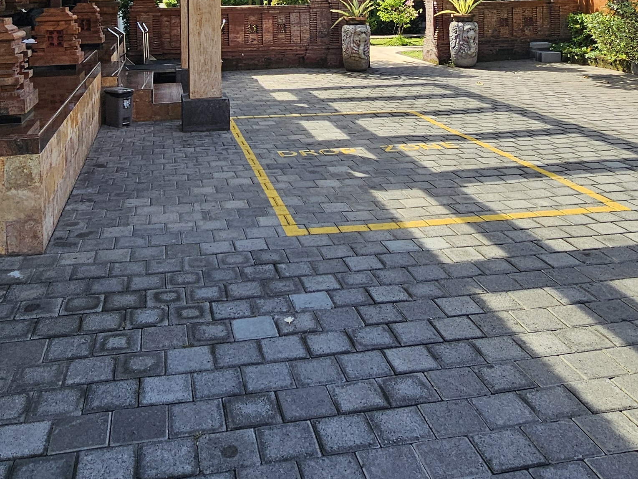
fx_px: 627
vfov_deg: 38.0
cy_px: 19
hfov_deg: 53.9
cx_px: 300
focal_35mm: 34
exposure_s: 1/692
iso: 50
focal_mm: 2.2
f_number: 2.2
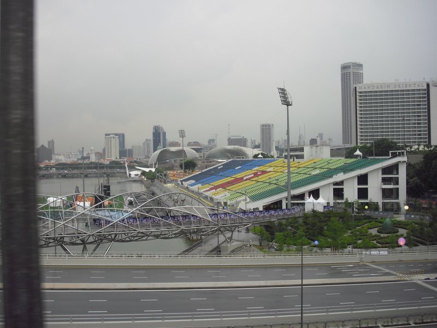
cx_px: 218
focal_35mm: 38
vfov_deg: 37.7
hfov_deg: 49.0
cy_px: 164
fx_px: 480
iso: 100
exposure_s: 1/320
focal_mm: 6.2
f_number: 2.8
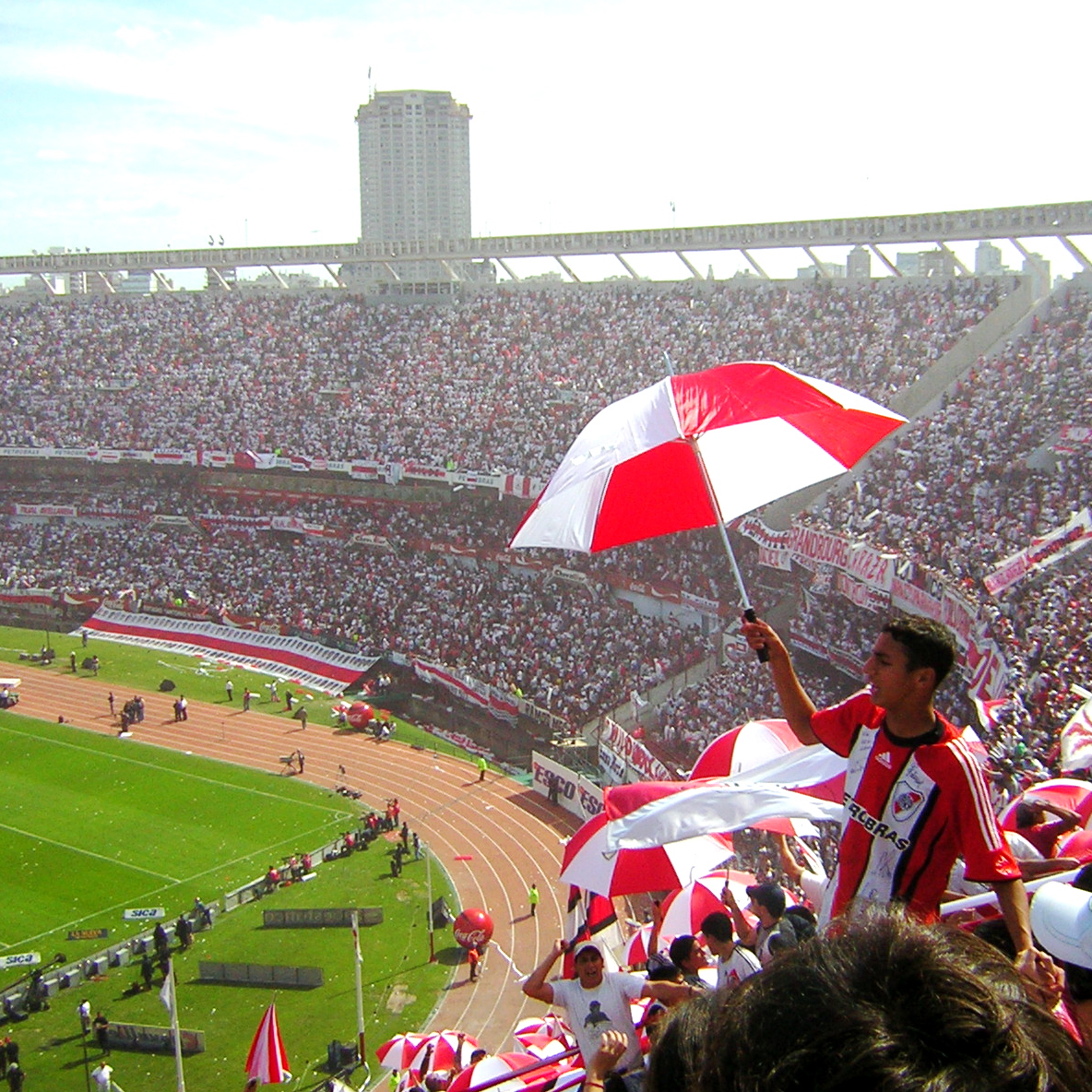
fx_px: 1535
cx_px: 647
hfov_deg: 39.0
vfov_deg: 39.2
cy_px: 543
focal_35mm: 43
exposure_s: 1/458
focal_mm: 4.7
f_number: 5.2
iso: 50
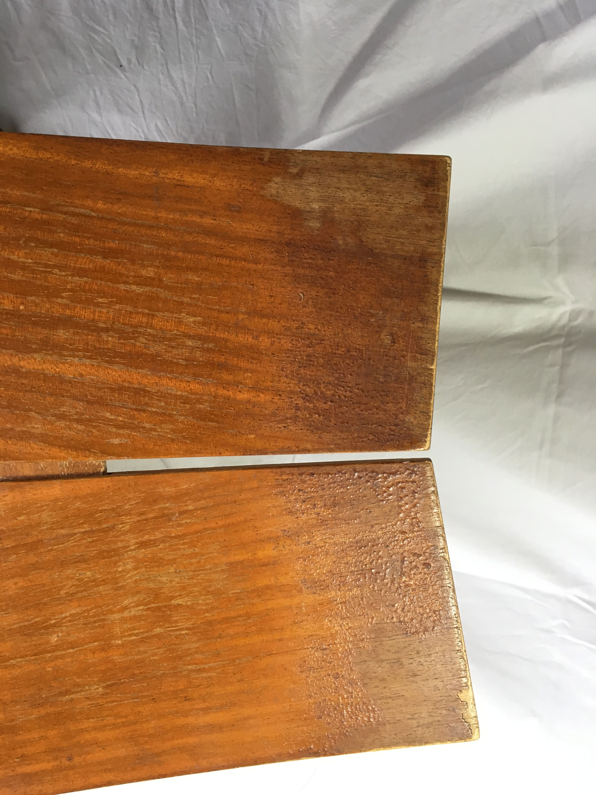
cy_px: 398
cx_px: 298
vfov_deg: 61.7
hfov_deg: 48.2
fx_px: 666
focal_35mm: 29
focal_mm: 4.15
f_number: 2.2
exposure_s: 1/33
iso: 100
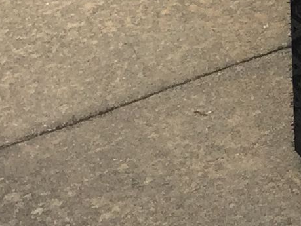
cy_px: -429
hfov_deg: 9.0
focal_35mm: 206
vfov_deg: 6.6
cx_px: 612
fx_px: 1793
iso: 32
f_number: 2.2
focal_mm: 4.15
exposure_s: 1/471
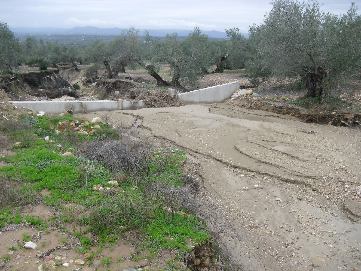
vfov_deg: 39.7
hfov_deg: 51.4
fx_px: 375
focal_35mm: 36
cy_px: 136
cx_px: 180
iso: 100
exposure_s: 1/125
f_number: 3.1
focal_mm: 6.3
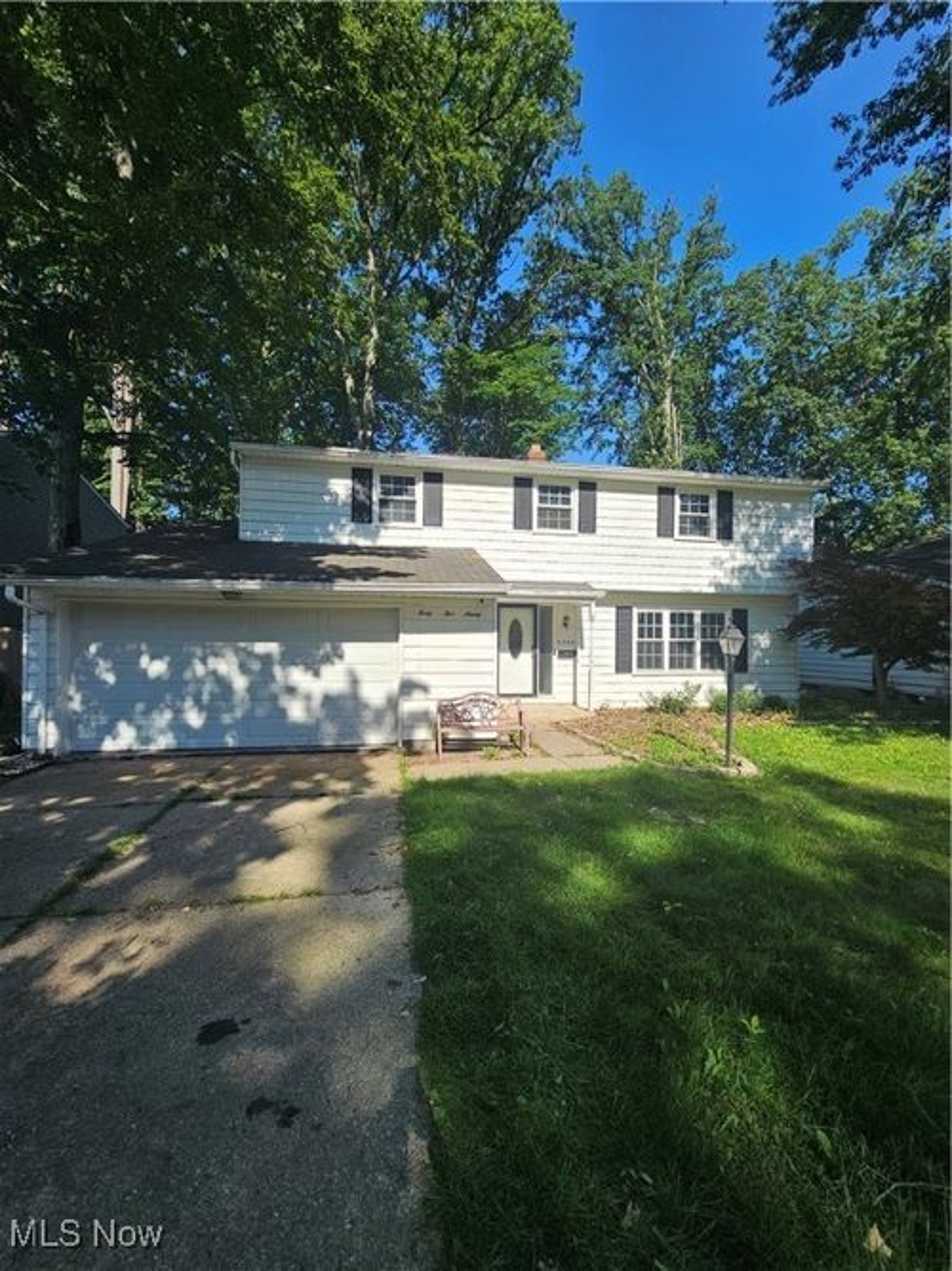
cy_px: 636
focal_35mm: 13
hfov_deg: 89.9
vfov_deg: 106.2
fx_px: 477
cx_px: 476
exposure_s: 1/1597
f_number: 2.2
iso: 50
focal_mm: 2.2
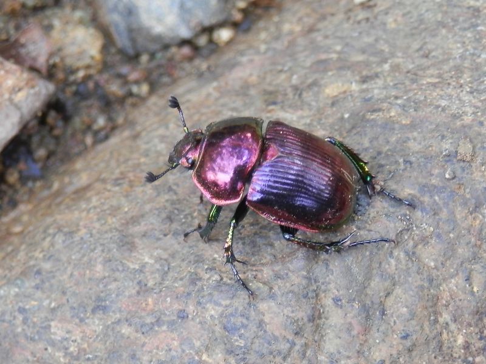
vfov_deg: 18.4
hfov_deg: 24.4
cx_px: 243
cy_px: 182
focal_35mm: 80
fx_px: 1123
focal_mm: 14.4
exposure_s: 1/20
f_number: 4.6
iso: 200
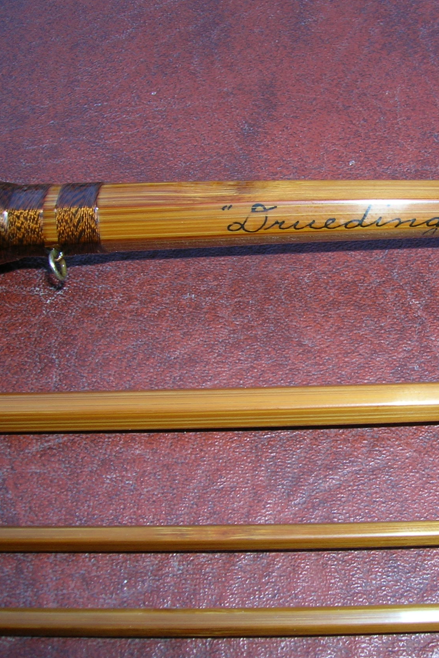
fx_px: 878
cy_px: 331
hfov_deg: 27.4
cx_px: 362
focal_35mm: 48
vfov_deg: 41.1
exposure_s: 1/60.1
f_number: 4.9
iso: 50
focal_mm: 5.7
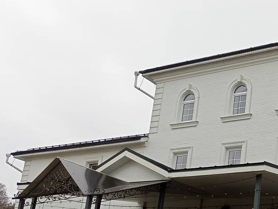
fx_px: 506
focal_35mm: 63
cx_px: 290
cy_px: 175
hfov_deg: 28.5
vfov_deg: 22.9
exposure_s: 1/658
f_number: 1.8
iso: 112
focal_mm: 4.69
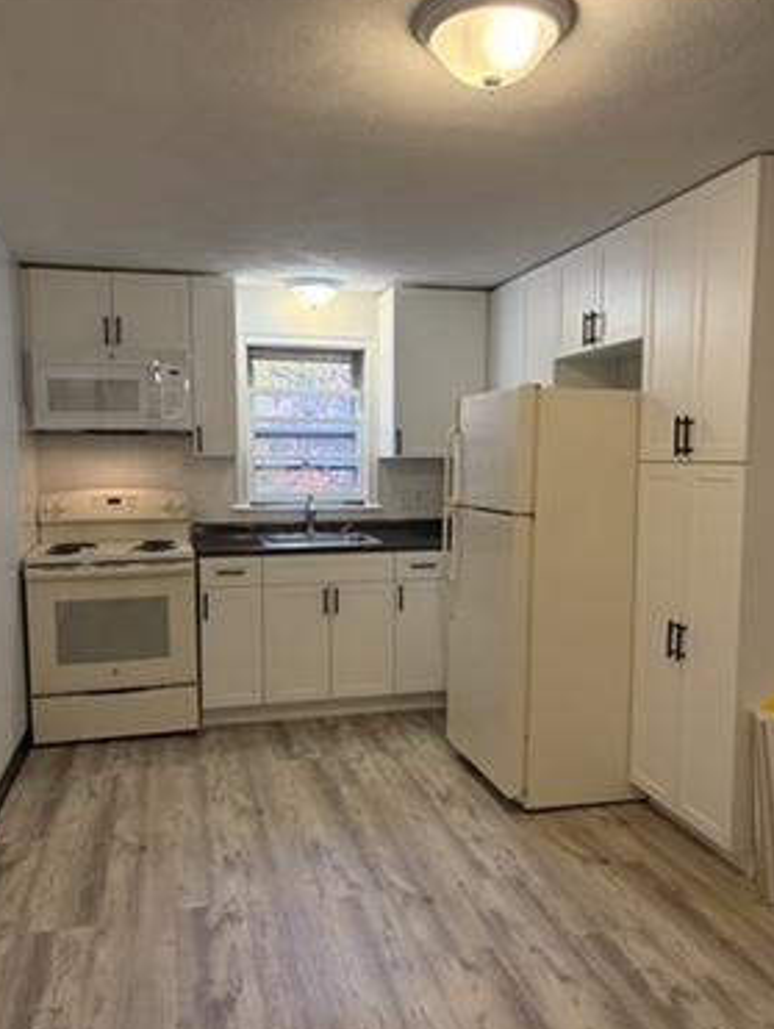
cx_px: 377
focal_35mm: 28
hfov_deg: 49.8
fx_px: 833
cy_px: 534
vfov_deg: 63.4
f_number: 1.6
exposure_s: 1/120
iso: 160
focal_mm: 5.96
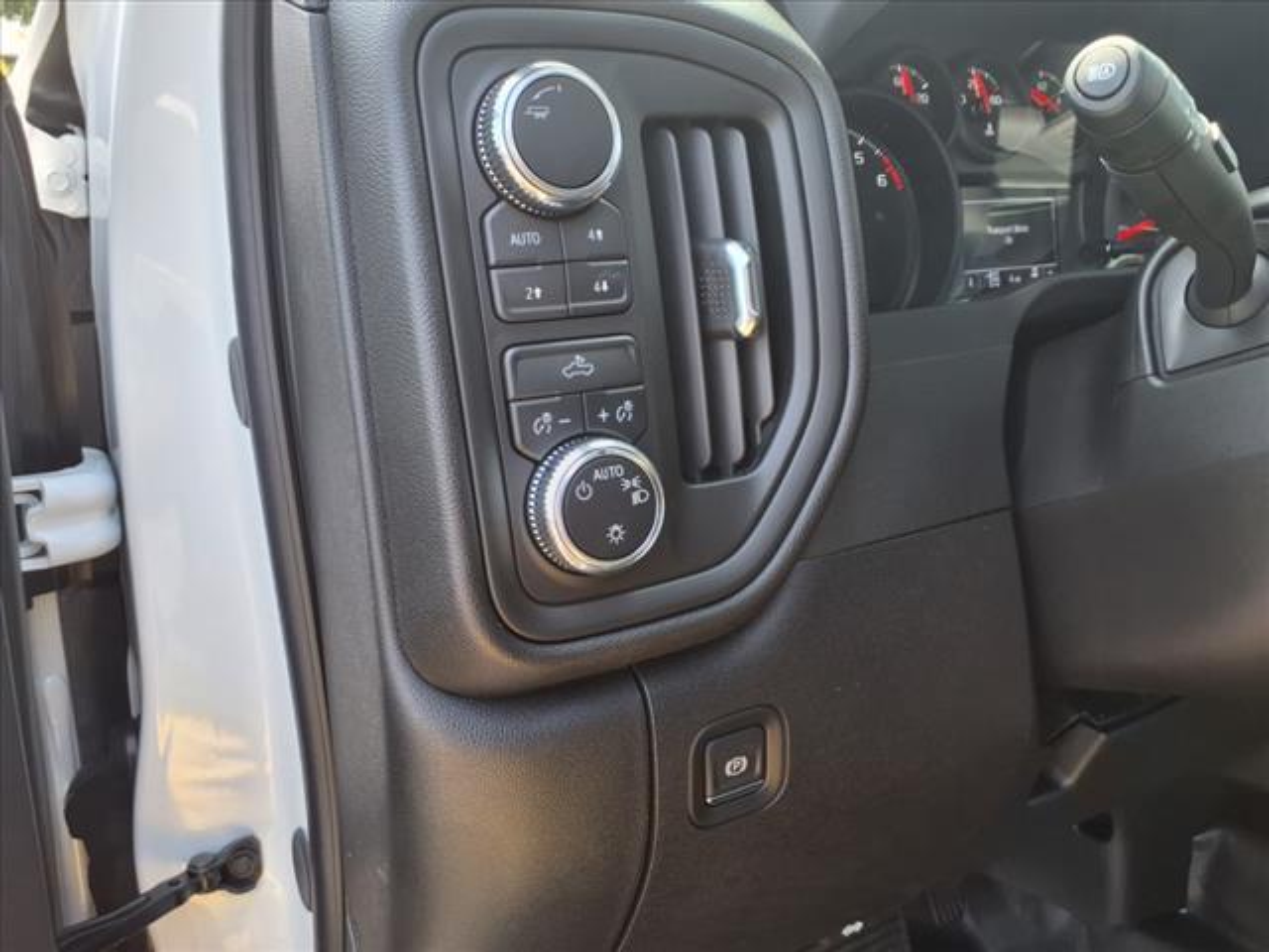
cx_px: 634
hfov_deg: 65.3
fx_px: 990
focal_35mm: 27
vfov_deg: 51.4
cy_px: 476
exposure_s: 1/128
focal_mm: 3.58
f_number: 1.9
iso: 40
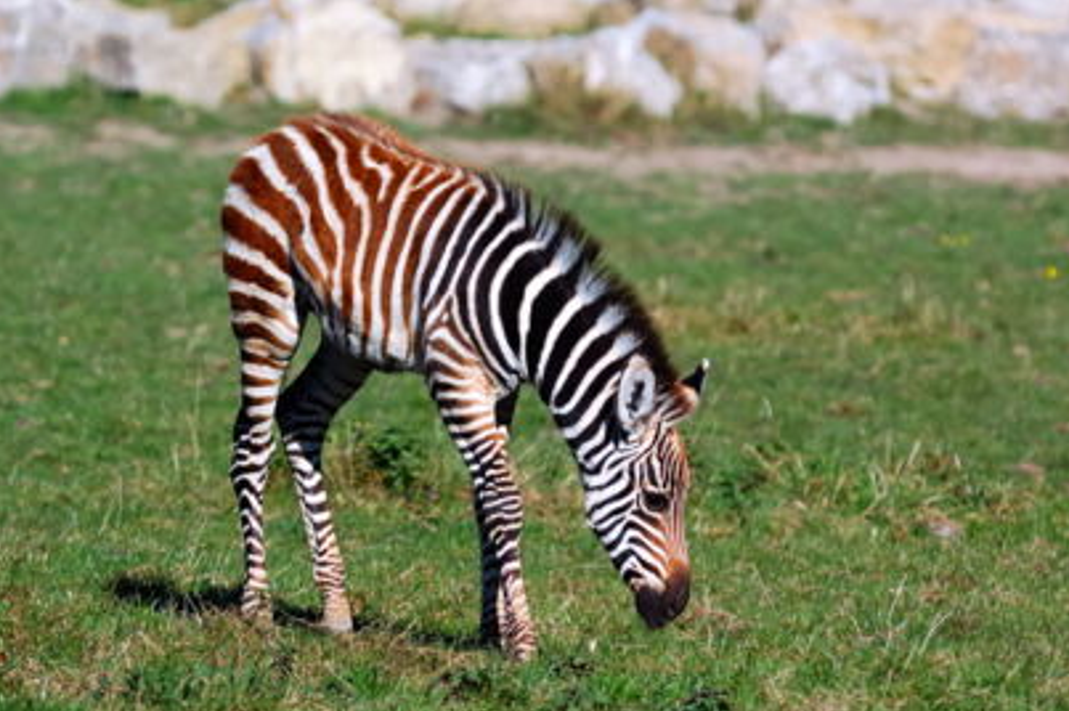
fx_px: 18039
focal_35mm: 608
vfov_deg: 2.3
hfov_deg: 3.4
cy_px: 378
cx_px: 483
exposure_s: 1/640
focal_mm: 340
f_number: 8
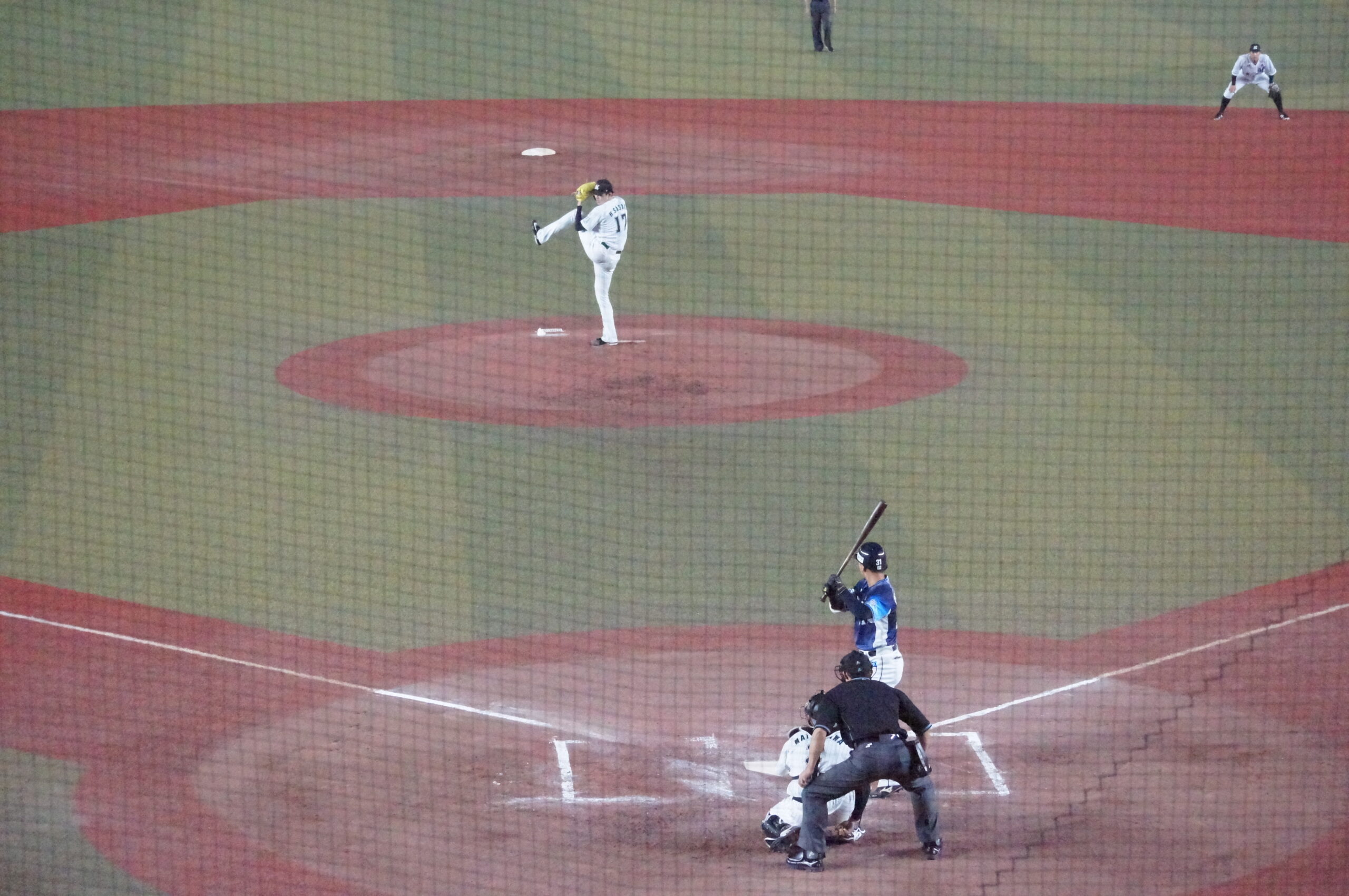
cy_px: 448
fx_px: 4211
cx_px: 674
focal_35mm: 112
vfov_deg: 12.2
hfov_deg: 18.2
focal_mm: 75
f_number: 4.5
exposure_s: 1/4000
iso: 12800
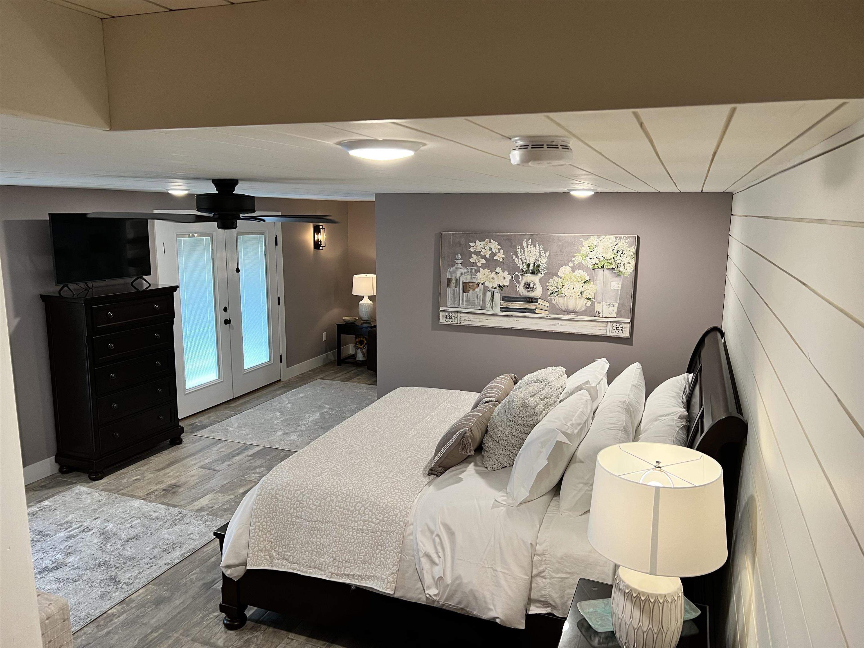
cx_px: 432
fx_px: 649
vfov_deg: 53.1
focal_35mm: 26
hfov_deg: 67.3
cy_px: 324
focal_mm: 5.7
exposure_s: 1/60
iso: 100
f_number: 1.5
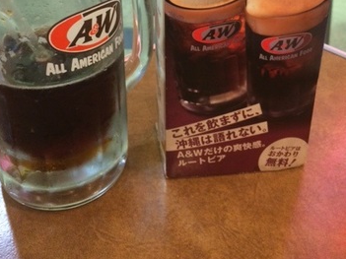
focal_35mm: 44
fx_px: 440
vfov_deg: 30.8
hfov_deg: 42.9
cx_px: 152
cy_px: 8
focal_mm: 4.15
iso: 160
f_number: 2.2
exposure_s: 1/30
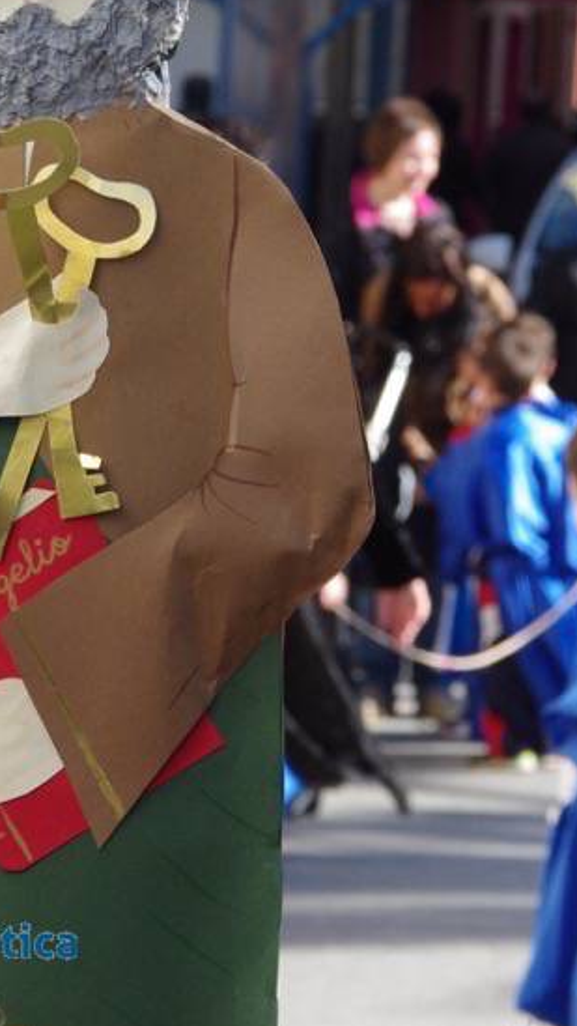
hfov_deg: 4.2
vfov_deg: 7.4
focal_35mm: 291
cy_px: 392
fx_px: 7915
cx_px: 246
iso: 800
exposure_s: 1/400
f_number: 10
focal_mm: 85
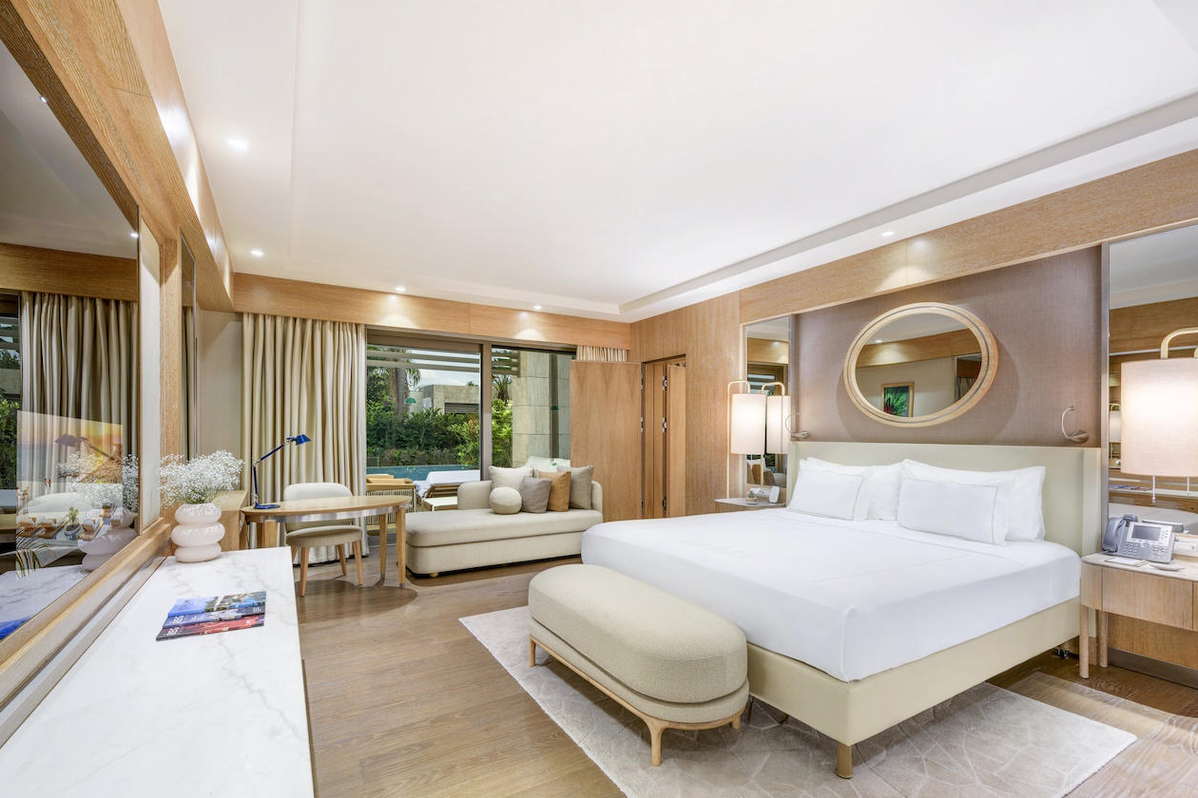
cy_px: 429
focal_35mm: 16
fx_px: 532
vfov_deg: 73.6
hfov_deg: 96.7
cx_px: 617
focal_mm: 14
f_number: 11
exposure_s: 2
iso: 100
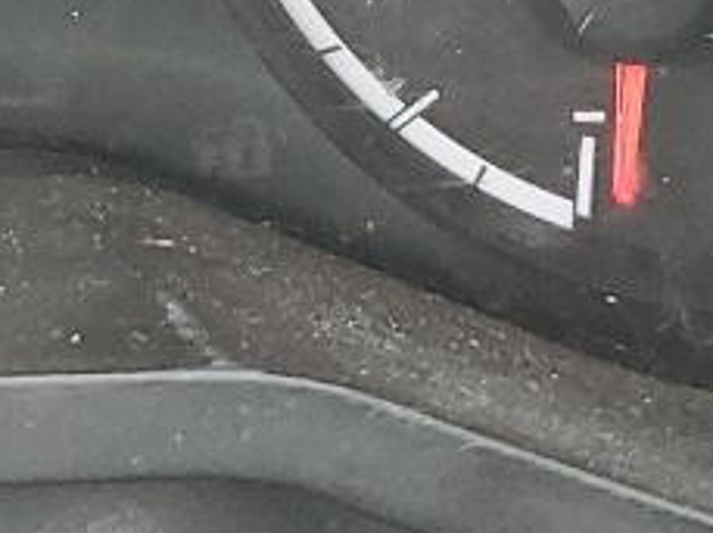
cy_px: -421
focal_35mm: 182
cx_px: -262
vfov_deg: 7.9
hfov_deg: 10.6
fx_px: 3743
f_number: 1.5
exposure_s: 1/60.2
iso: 131
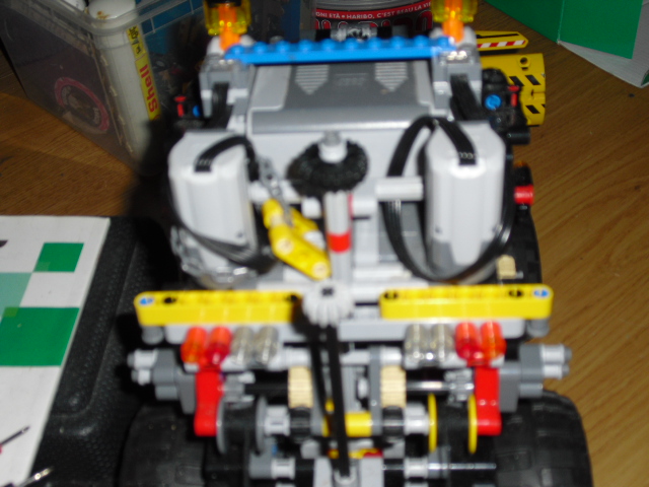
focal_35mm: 53
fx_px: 994
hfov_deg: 36.2
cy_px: 244
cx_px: 324
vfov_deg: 27.5
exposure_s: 1/60
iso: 100
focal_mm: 9.4
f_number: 3.8
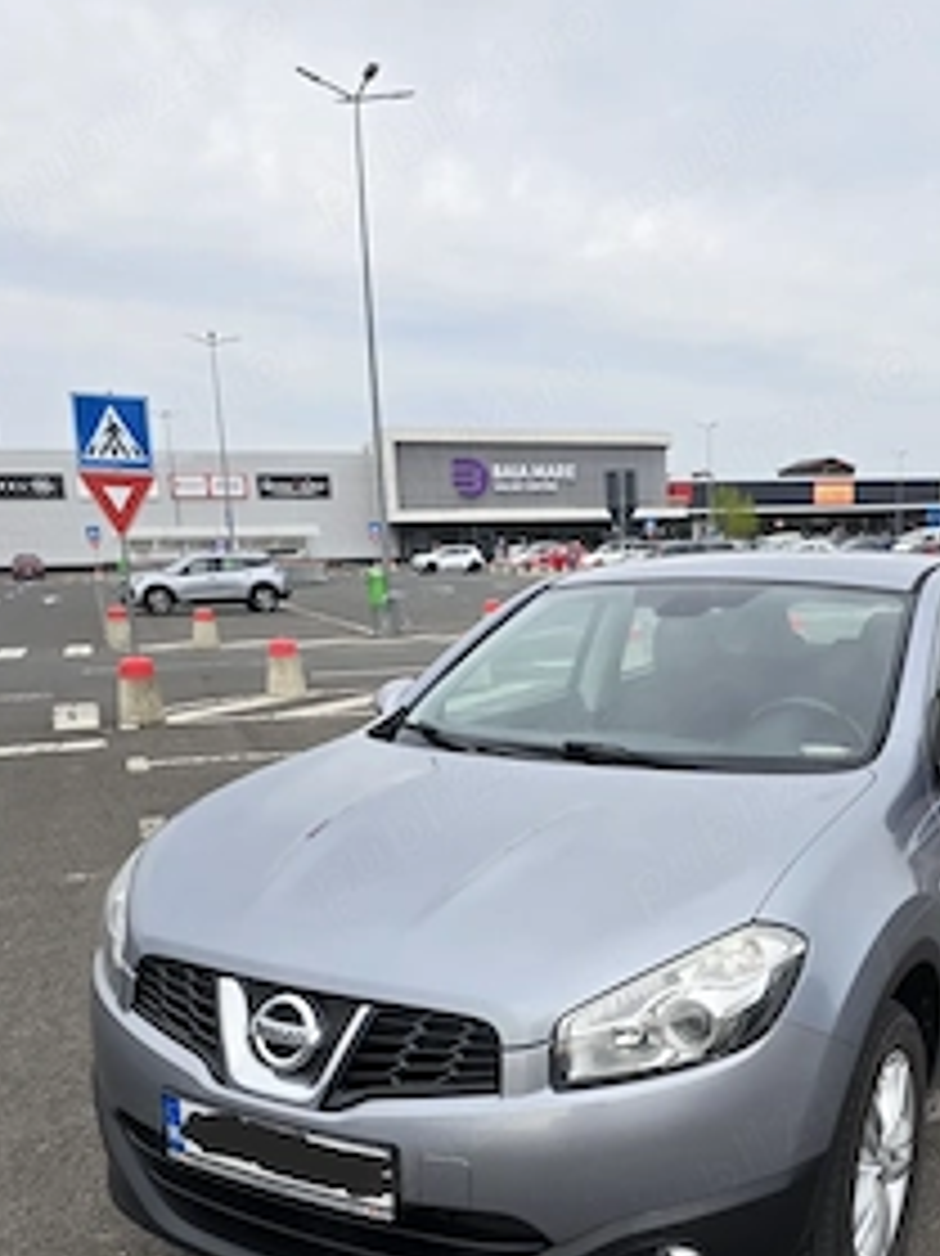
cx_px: 612
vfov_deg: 53.8
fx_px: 1196
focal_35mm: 33
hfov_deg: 42.4
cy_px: 873
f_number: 1.7
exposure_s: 1/323
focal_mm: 6.3
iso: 12
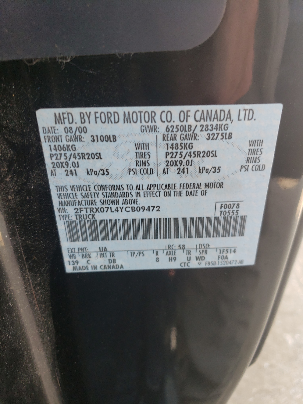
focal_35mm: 26
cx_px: 152
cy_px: 202
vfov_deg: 67.3
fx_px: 303
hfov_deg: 53.1
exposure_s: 1/159
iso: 50
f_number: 1.5
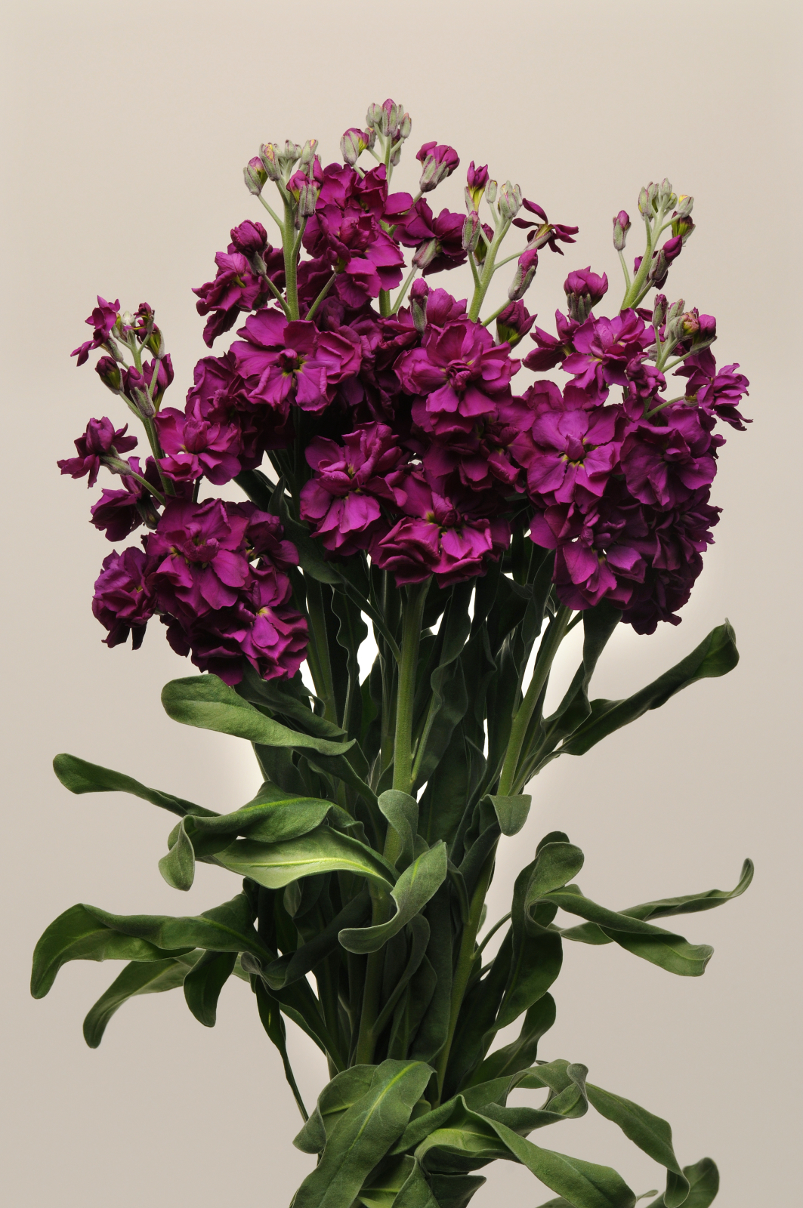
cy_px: 604
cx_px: 402
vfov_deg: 13.1
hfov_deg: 8.7
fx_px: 5282
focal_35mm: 158
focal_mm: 105
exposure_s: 1/60
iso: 200
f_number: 16
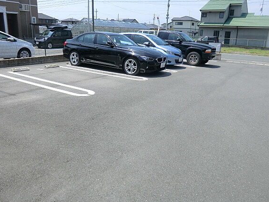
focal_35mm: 27
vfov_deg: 51.3
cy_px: 91
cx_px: 134
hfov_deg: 65.3
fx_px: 210
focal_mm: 4.3
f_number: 3.2
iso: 80
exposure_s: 1/800
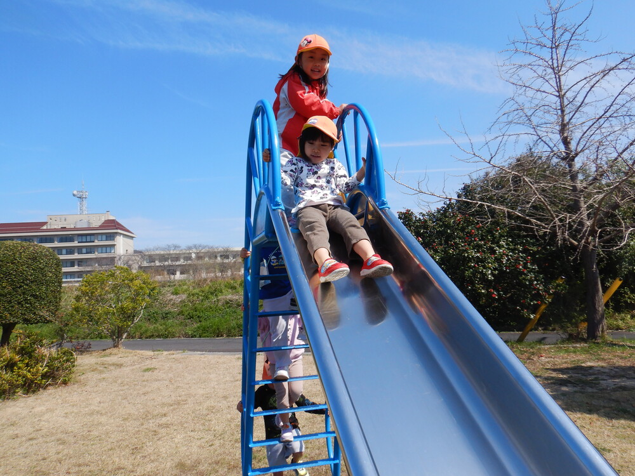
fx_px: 440
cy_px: 238
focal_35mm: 24
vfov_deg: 56.8
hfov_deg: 71.6
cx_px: 318
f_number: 4.1
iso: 125
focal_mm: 4.3
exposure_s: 1/1000
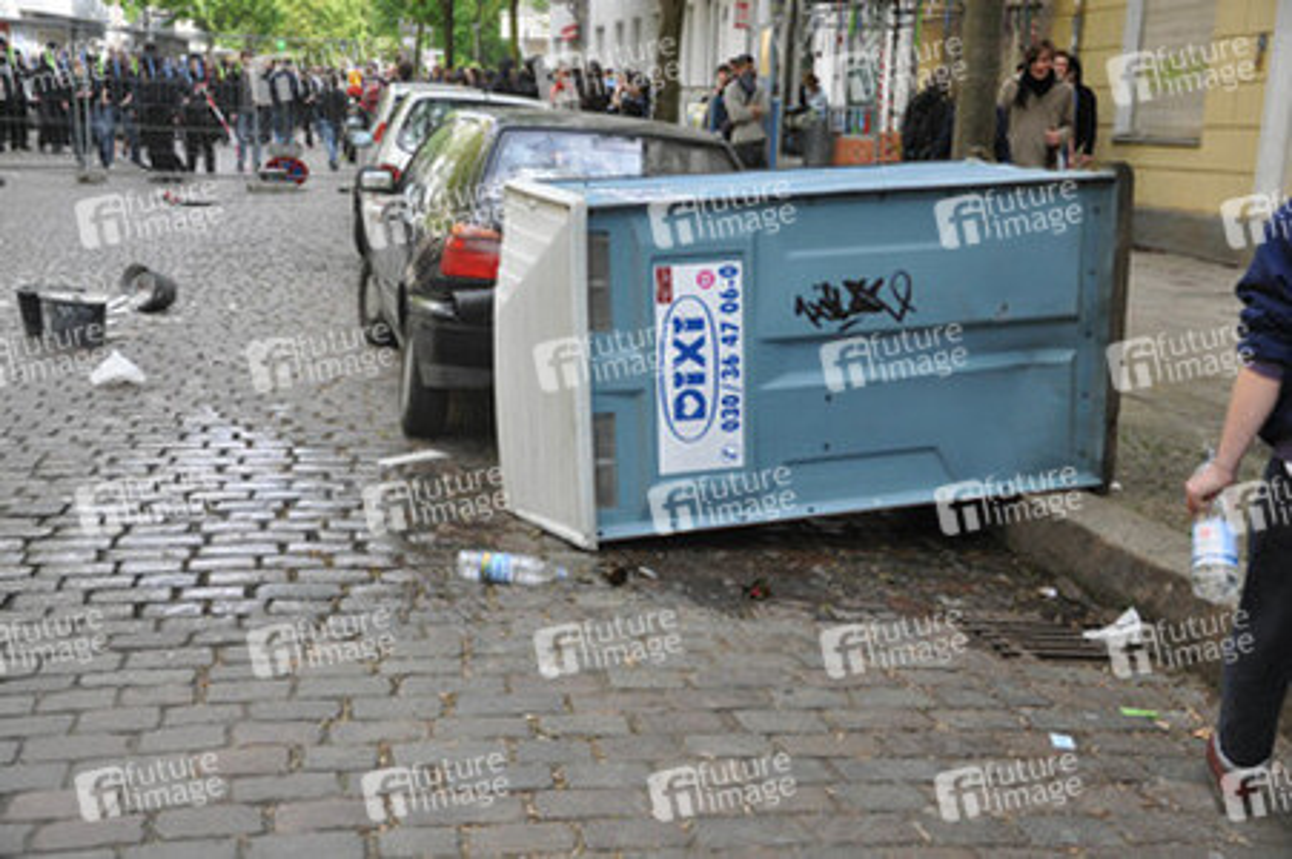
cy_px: 430
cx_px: 646
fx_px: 1614
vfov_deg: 29.8
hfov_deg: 43.6
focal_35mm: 45
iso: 800
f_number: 4.2
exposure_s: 1/1000
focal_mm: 30
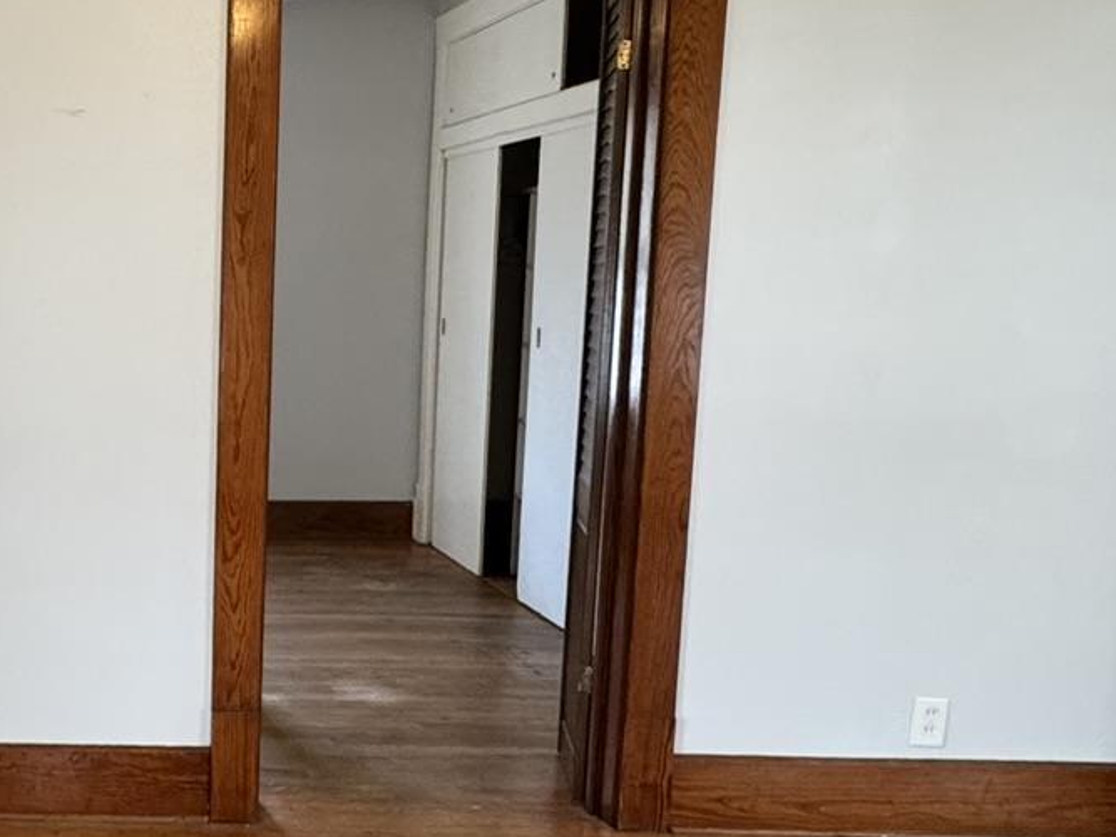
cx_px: -139
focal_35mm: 43
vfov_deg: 33.6
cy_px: 465
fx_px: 1386
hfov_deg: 36.4
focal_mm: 2.22
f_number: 2.2
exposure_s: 1/60
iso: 250
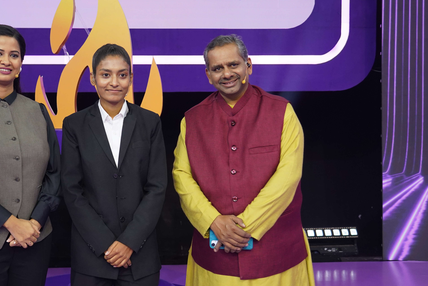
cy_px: 124
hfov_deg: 37.6
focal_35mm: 52
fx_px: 618
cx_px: 130
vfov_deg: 26.0
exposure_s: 1/160
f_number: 4
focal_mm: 33
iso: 1600
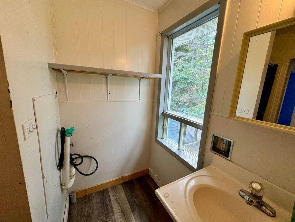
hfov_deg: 102.1
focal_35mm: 14
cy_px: 111
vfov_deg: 85.7
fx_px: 119
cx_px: 148
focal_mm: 2.22
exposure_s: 1/120
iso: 125
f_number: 2.2
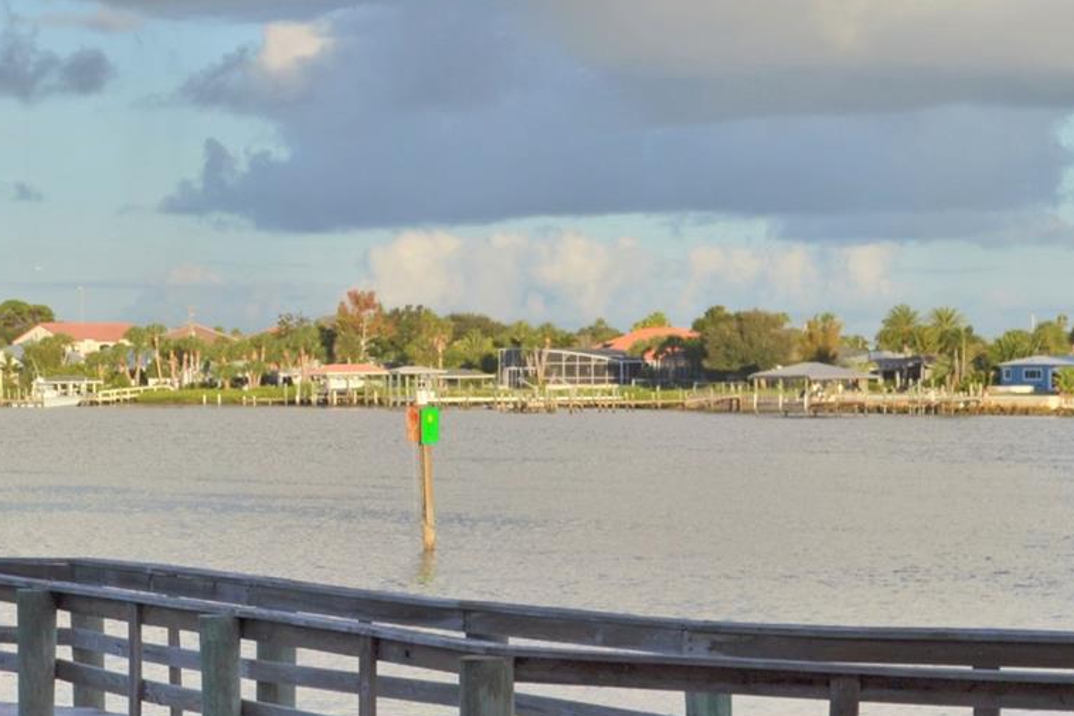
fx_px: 3400
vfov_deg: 12.0
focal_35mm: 114
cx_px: 98
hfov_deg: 17.7
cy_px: 380
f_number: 8
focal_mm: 36
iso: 100
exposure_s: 1/200
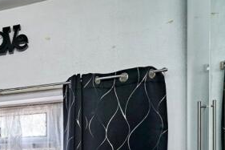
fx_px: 319
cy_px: 164
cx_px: -127
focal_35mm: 51
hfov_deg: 26.2
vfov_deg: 24.7
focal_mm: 14
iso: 320
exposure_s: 1/40
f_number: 8
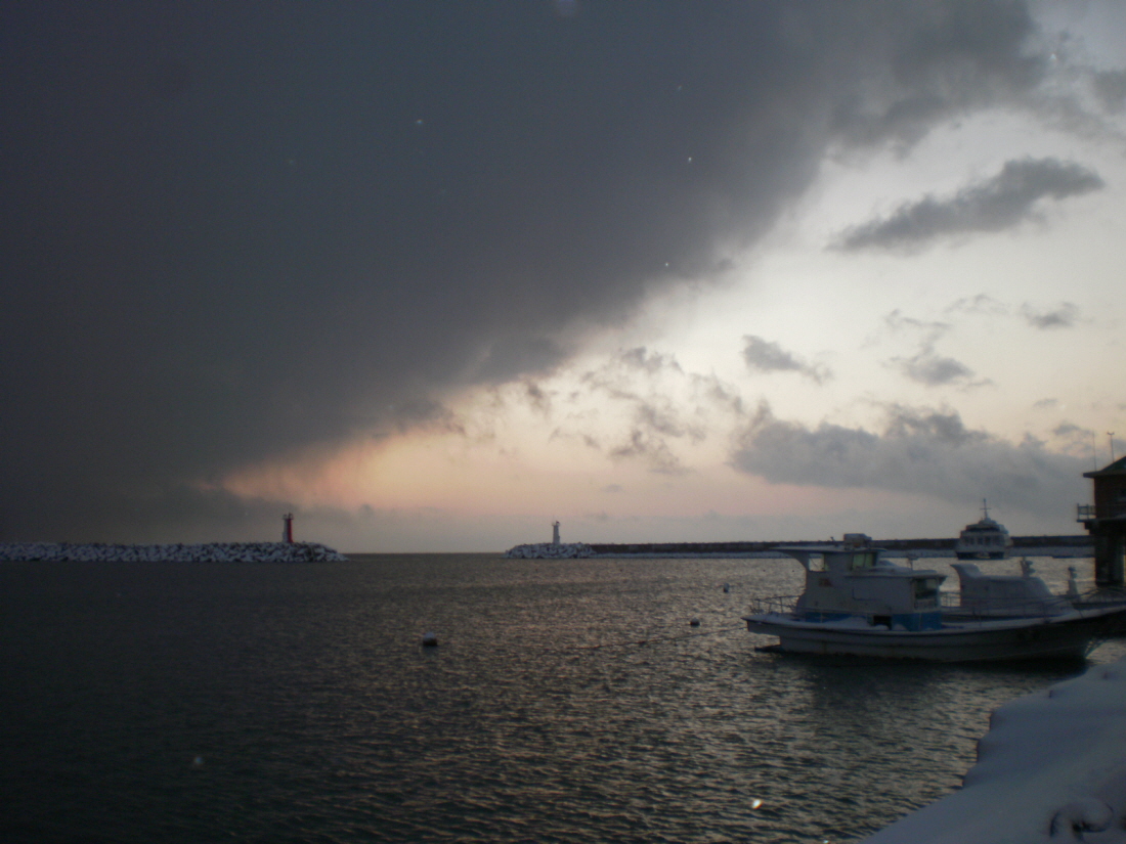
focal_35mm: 36
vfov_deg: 39.7
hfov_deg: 51.4
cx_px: 563
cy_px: 422
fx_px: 1171
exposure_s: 1/30
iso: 125
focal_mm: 6.3
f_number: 3.1
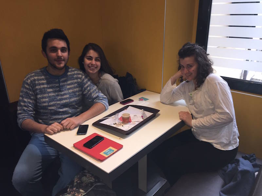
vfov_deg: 48.2
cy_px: 98
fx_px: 219
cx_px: 131
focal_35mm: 29
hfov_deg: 61.7
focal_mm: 4.15
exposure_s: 1/30
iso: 64
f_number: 2.2
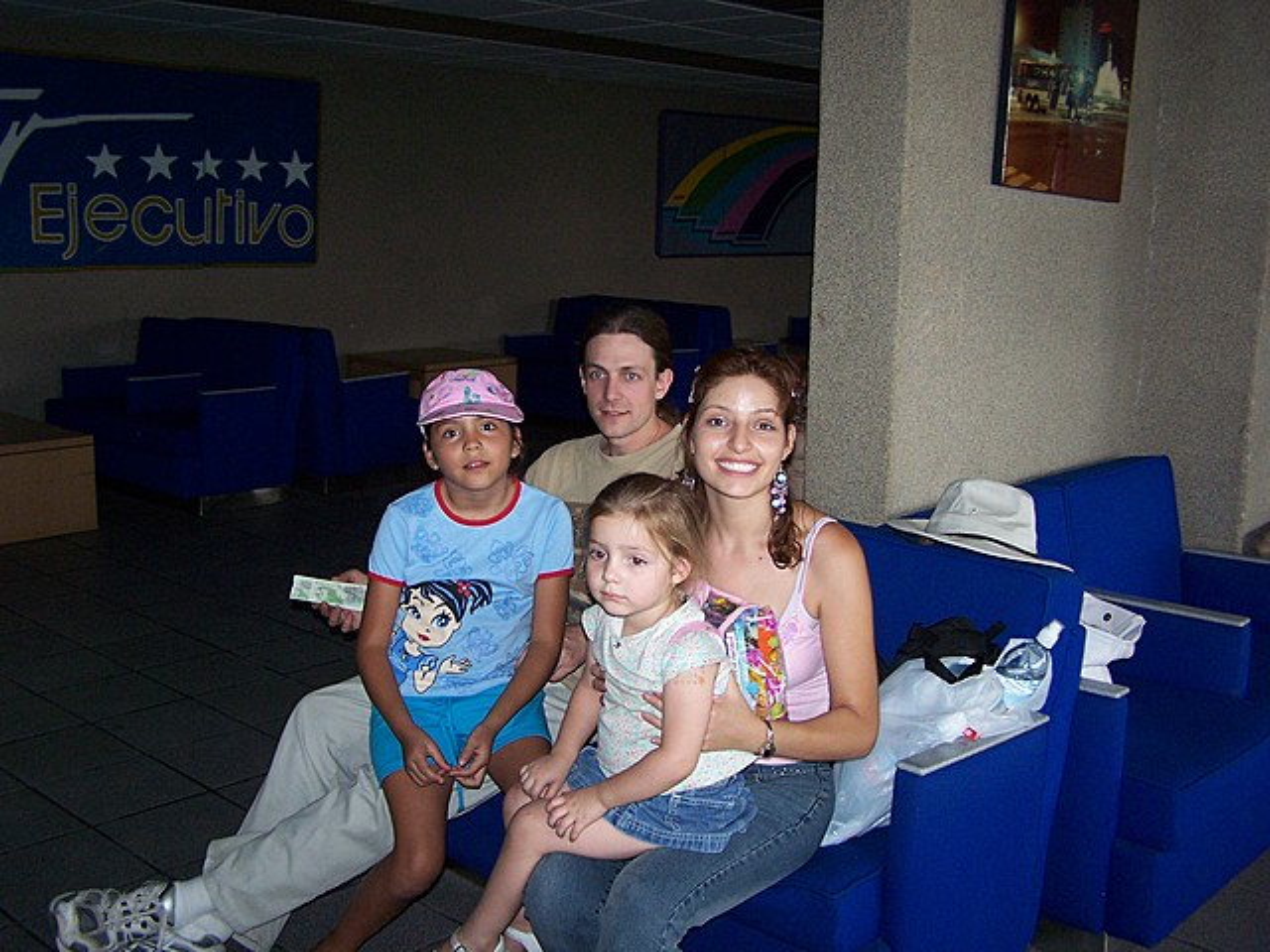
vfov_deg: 37.7
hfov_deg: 49.0
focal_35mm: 38
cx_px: 635
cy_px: 476
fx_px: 1394
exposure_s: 1/60
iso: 140
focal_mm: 6.3
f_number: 2.8
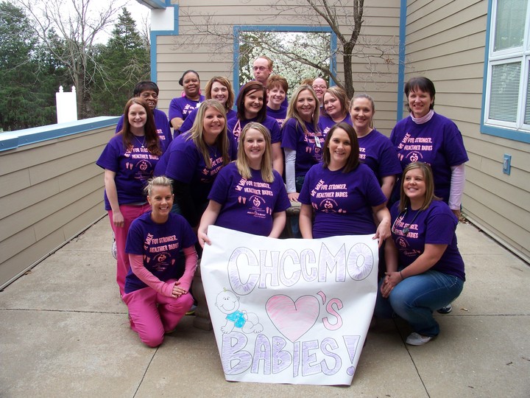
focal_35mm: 33
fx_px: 505
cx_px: 265
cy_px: 199
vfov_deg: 42.9
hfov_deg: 55.4
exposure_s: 1/50
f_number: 5.6
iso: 64
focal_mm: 5.85
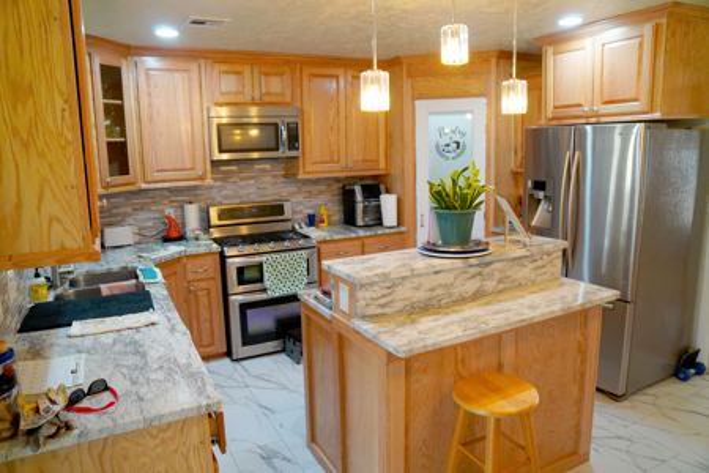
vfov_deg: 53.1
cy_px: 236
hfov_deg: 73.7
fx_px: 473
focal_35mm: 24
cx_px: 354
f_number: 4
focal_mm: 16
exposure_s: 1/160
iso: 1600
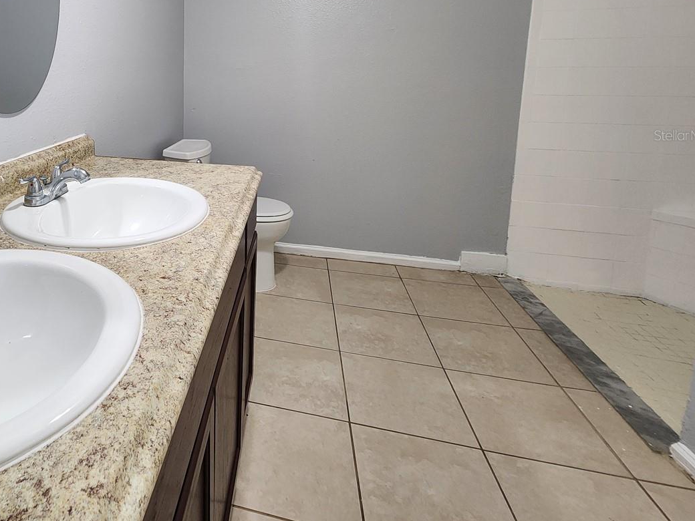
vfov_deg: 62.5
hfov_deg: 76.4
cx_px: 182
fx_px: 402
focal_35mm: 20
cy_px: 135
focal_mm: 2.2
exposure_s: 1/40
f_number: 2.2
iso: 320
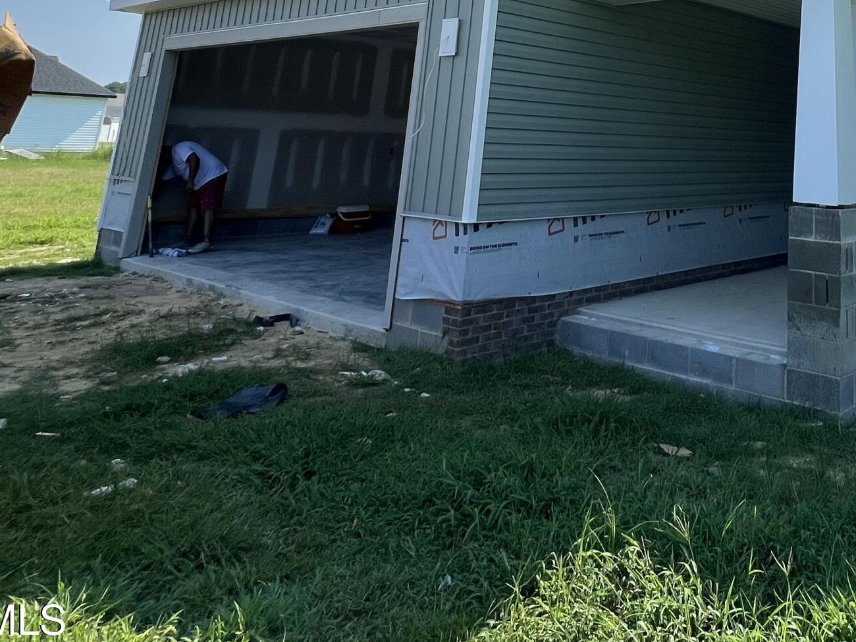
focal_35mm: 30
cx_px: 738
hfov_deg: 53.9
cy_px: -53
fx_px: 742
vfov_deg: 39.1
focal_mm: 1.57
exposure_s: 1/1449
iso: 32
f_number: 1.8
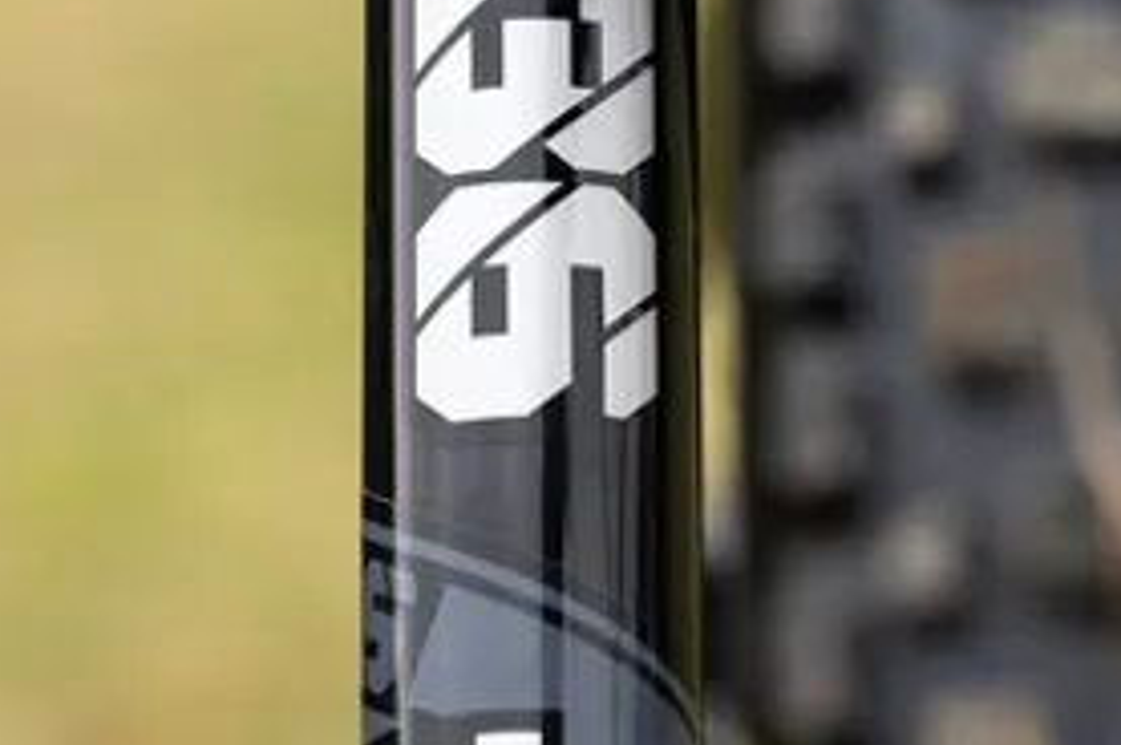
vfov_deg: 3.9
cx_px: 939
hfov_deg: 5.9
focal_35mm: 347
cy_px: 73
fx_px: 10792
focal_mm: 120
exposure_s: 1/400
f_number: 5
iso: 400
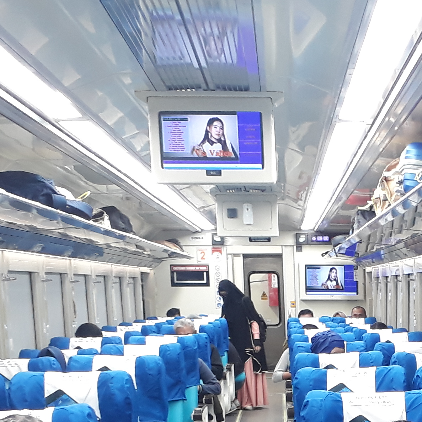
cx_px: 441
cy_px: 475
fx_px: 1145
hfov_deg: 20.1
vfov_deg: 19.9
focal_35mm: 83
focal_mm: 3.6
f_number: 1.9
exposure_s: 1/33
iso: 100
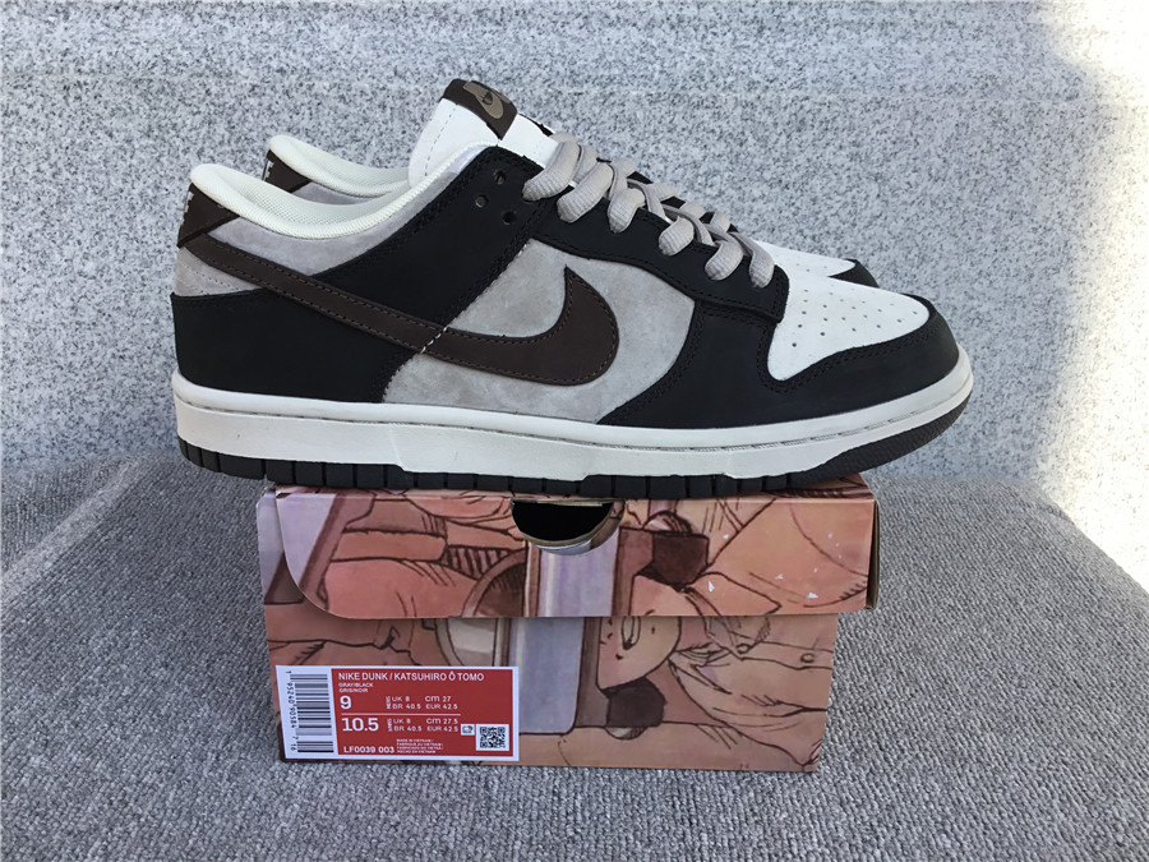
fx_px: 1029
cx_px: 574
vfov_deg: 45.4
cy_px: 431
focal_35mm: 31
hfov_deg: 58.4
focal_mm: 3.3
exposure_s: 1/374
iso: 25
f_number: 2.4
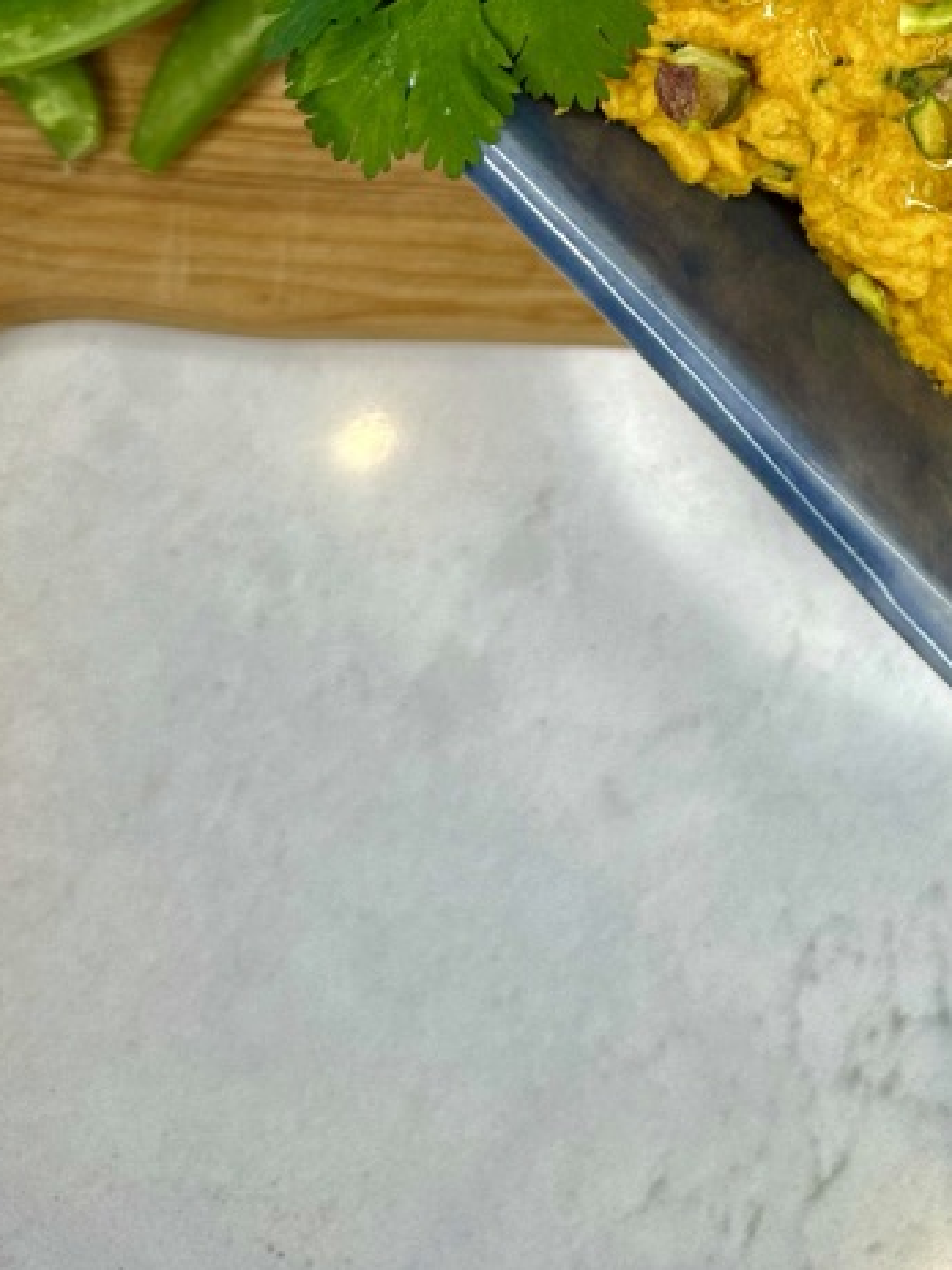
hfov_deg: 25.6
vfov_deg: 32.2
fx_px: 1943
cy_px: -104
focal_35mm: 53
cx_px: 1031
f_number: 1.78
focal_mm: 6.86
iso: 64
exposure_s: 1/120
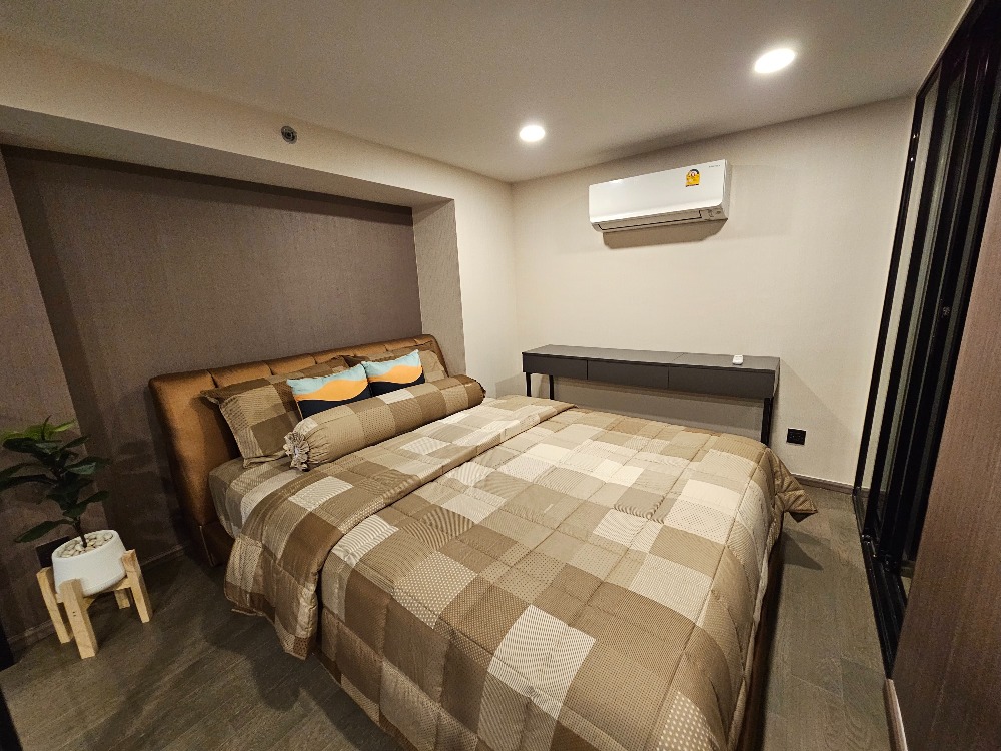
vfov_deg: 89.9
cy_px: 376
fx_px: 376
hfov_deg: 106.2
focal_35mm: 13
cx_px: 500
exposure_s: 1/50
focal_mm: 2.2
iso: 400
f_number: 2.2
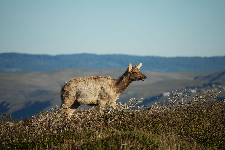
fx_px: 1875
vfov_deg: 4.6
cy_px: 75
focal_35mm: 300
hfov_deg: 6.9
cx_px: 112
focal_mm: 300
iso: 320
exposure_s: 1/1000
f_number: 7.1
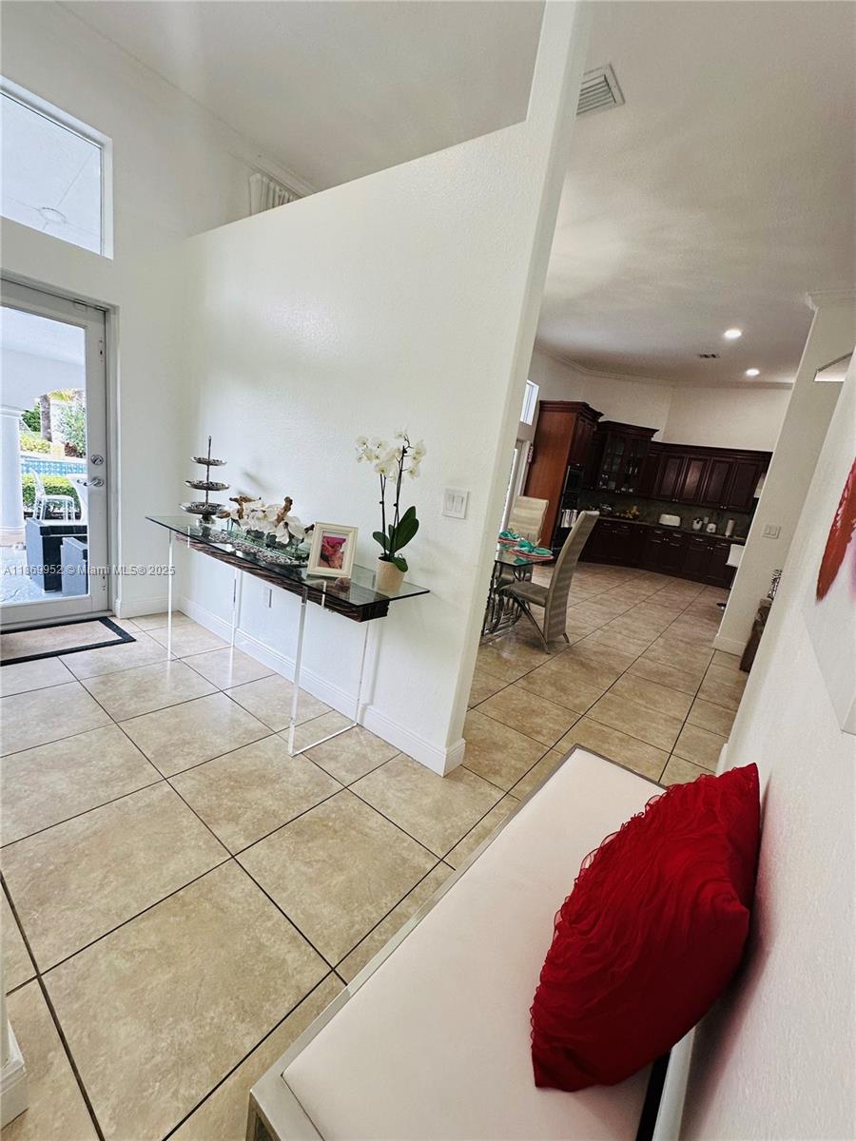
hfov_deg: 85.7
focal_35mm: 14
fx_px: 462
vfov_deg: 102.1
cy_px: 570
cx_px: 428
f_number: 2.2
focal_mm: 2.22
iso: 125
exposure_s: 1/120
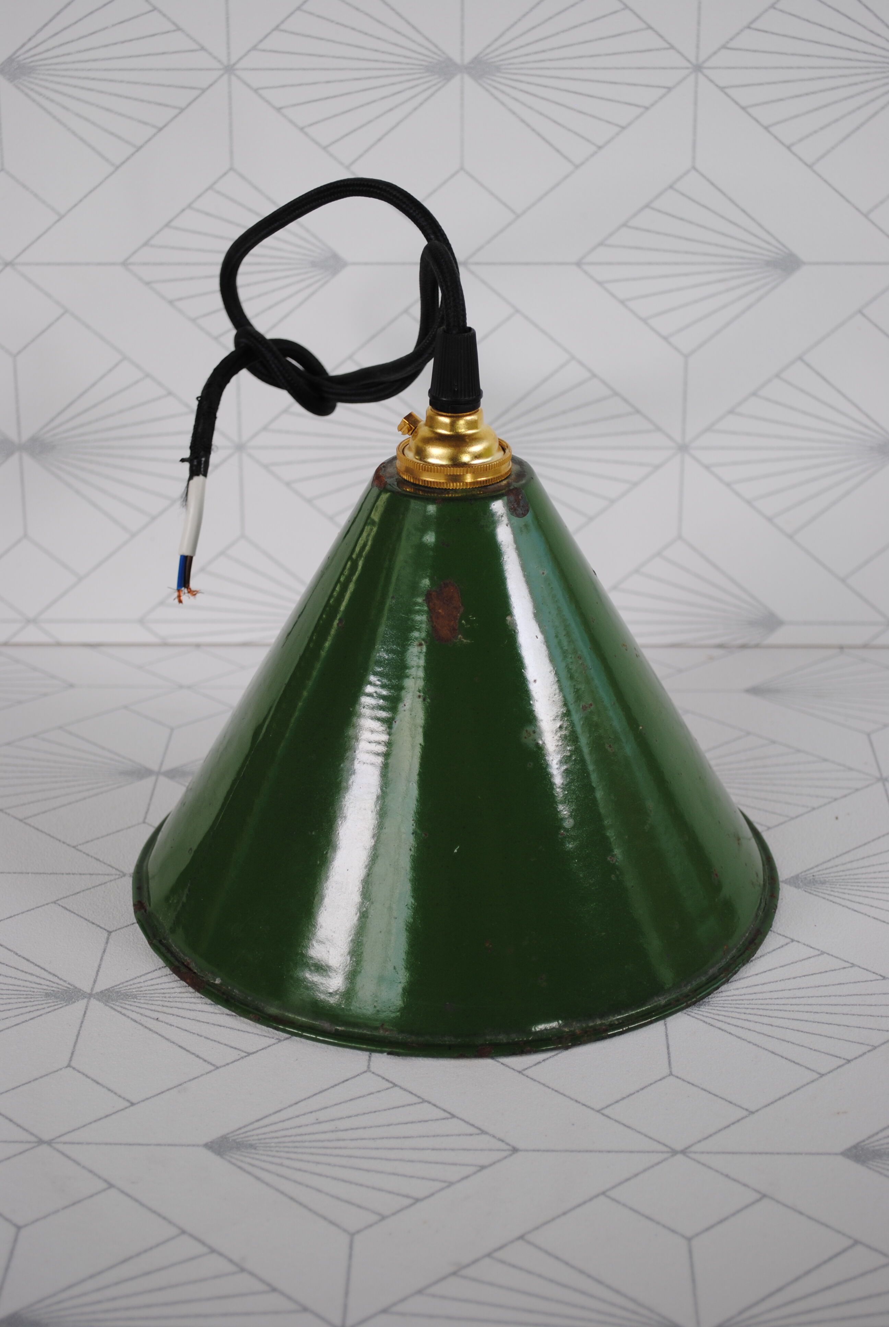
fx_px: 2216
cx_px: 444
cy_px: 664
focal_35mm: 60
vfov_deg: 33.4
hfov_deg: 22.7
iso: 100
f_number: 5.6
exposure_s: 1/125
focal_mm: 40
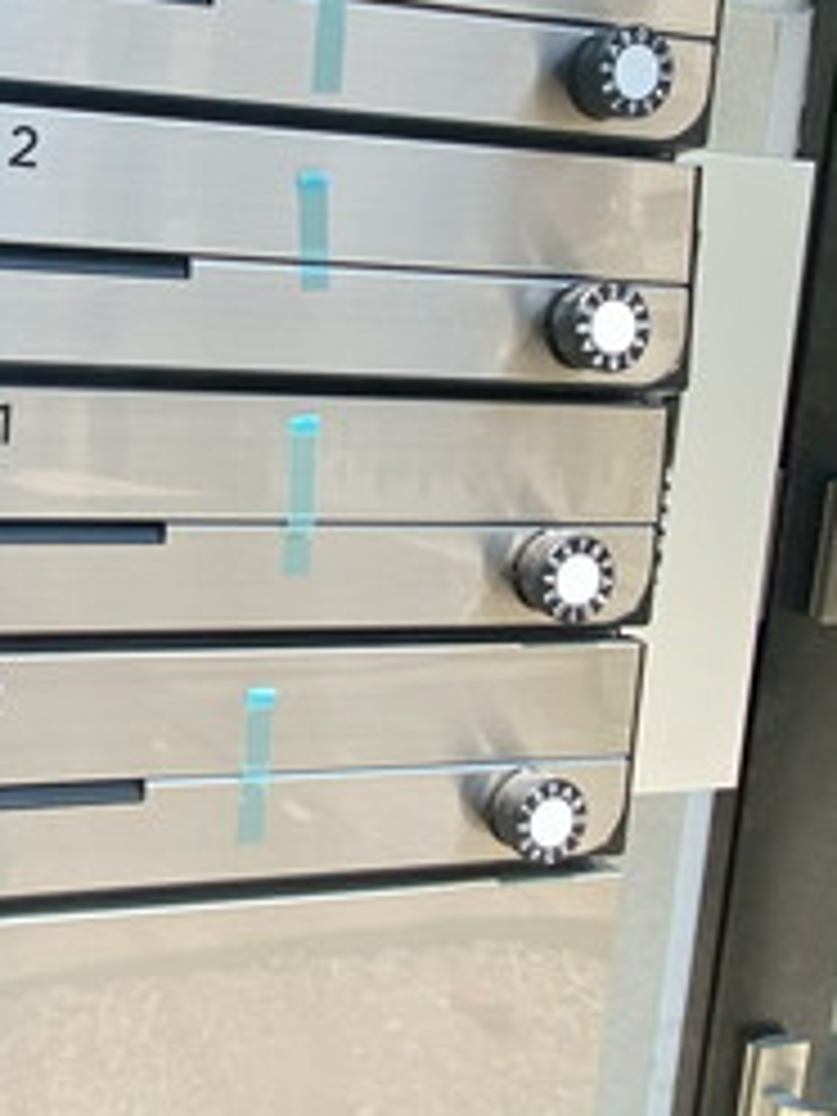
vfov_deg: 44.1
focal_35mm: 42
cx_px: -104
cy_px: 364
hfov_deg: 30.4
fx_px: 1354
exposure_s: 1/428
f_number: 2.4
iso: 20
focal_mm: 1.54
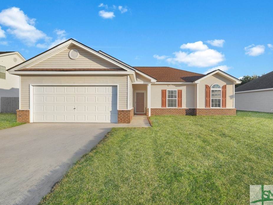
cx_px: 141
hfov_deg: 86.0
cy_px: 100
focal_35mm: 19
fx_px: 146
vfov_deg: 69.9
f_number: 9
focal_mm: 16.5
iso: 320
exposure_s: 1/30
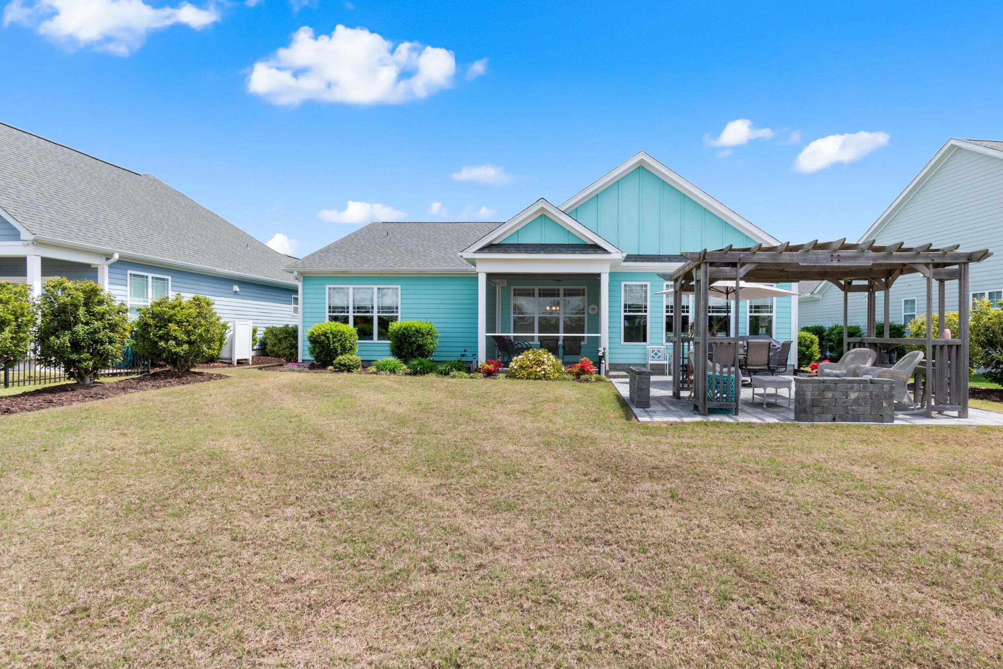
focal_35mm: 18
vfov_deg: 67.4
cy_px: 336
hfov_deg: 89.6
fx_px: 501
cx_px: 564
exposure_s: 1/250
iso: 100
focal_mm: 10
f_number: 8
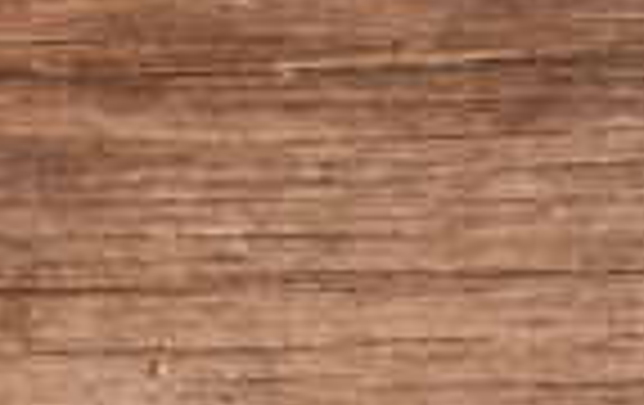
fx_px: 9883
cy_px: 320
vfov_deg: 2.3
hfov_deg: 3.7
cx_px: -1049
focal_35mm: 562
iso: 160
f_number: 7.1
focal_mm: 60
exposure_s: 1/50
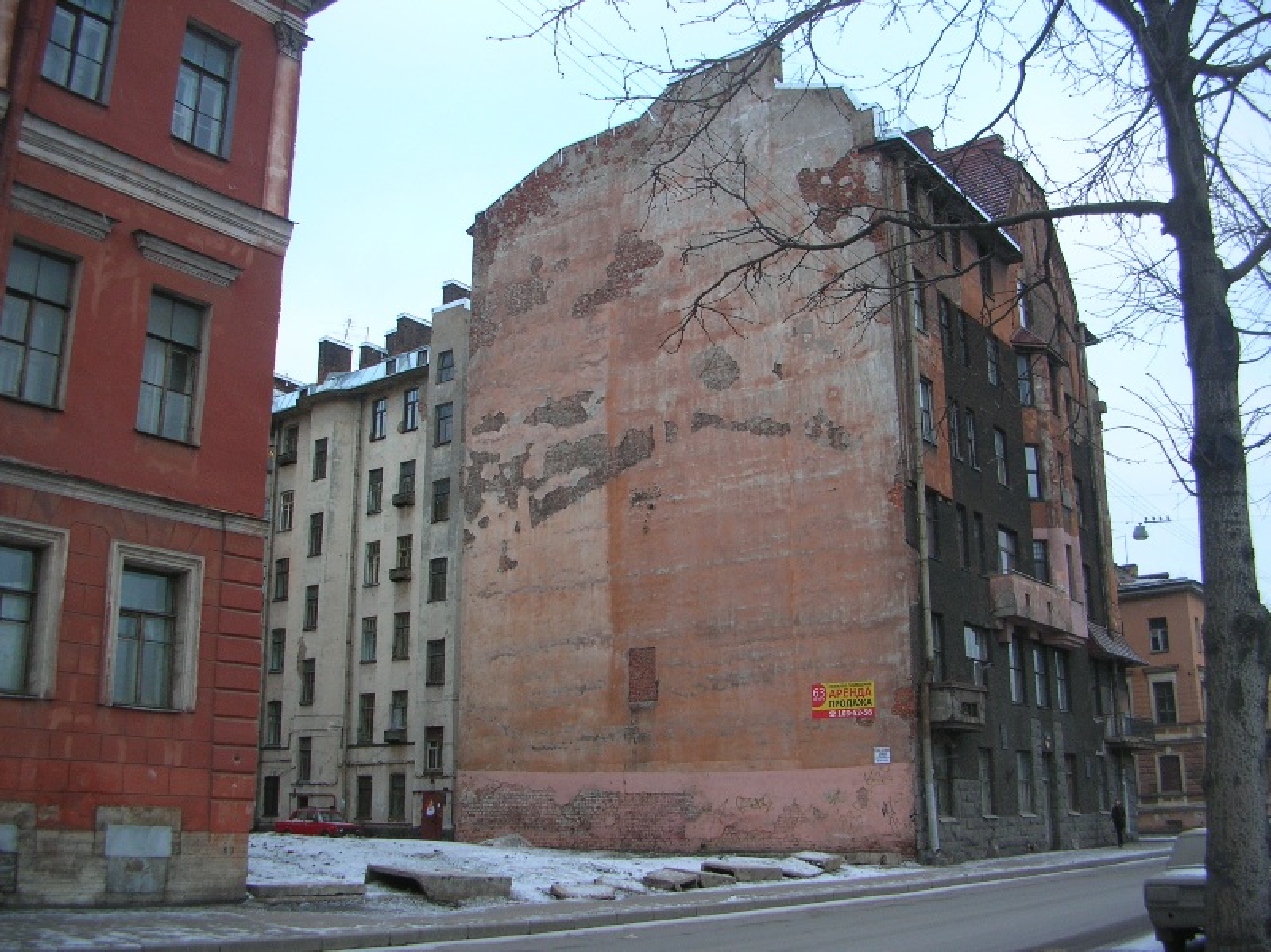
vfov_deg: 40.7
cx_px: 636
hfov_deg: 52.7
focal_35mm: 35
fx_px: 1284
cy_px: 476
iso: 50
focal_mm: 5.8
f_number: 2.8
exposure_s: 1/74.5
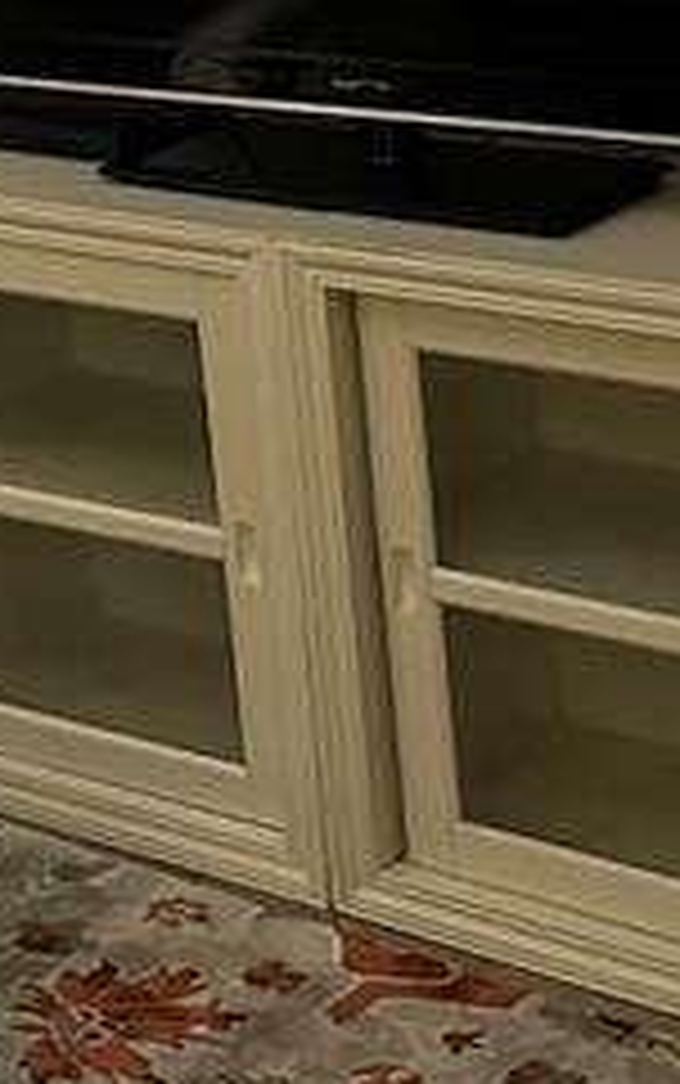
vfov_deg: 17.4
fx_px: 3197
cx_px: -896
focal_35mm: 108
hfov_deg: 10.6
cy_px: -517
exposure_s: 1/40
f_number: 1.78
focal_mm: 6.86
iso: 1000
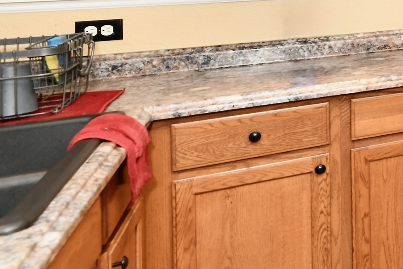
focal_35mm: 53
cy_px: -42
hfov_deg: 22.0
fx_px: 593
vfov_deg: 23.6
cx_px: 731
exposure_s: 1/60
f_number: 6.3
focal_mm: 14
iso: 640
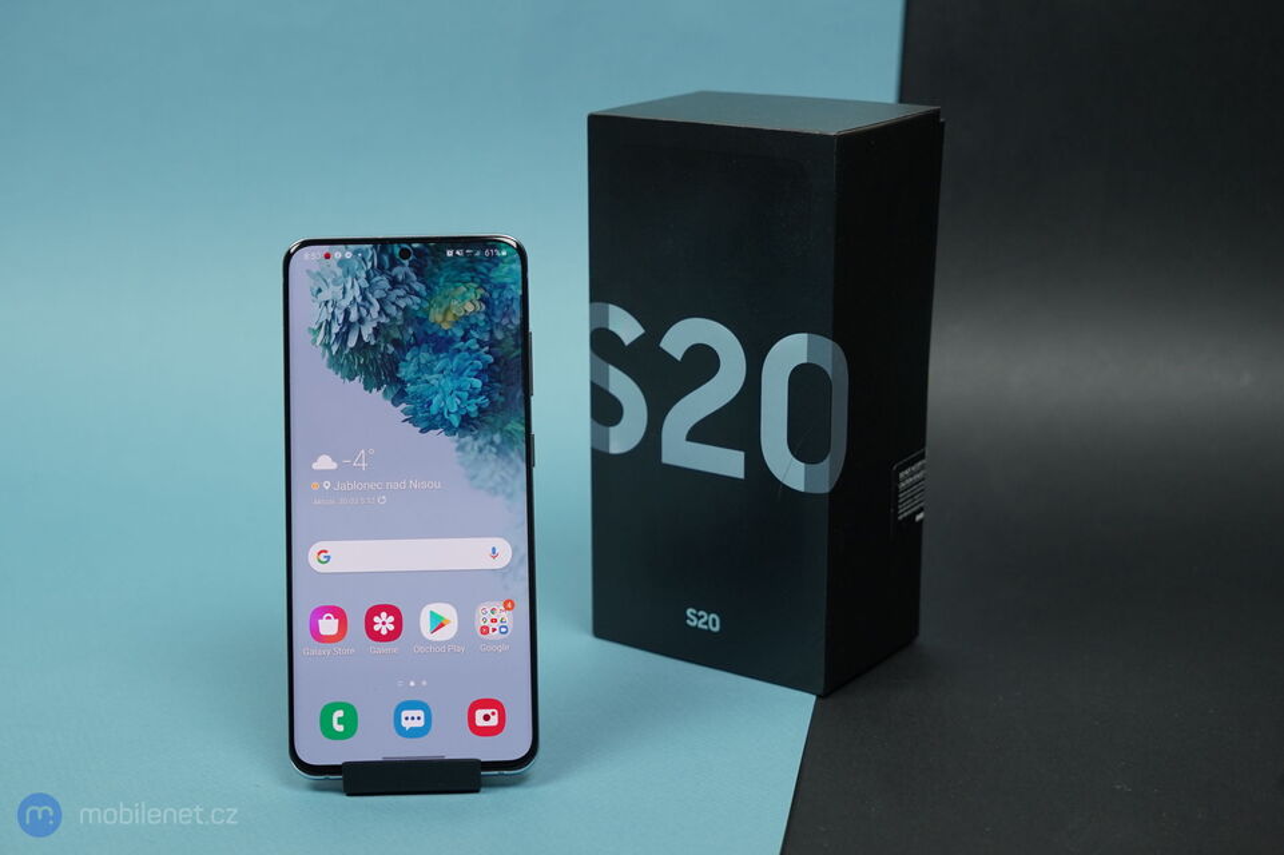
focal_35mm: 49
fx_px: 1747
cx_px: 642
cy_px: 428
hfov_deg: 40.4
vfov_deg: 27.5
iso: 800
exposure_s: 1/160
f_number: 5.6
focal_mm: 49
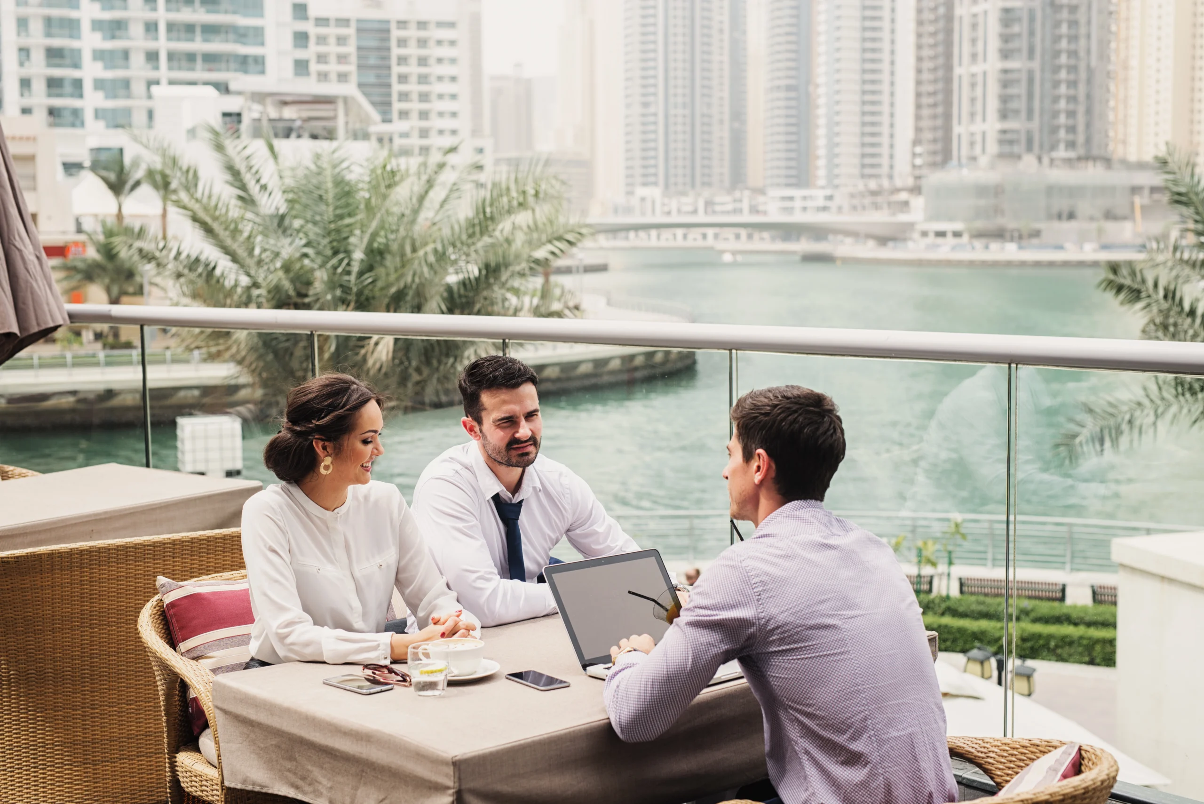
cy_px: 402
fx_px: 1673
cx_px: 602
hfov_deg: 39.6
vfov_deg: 27.0
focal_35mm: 50
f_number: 3.5
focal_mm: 50
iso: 200
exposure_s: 1/800
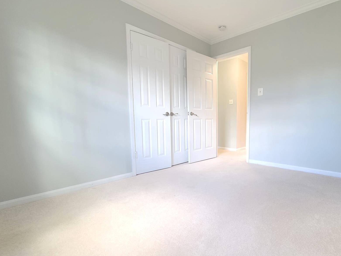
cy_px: 137
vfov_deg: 74.7
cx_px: 206
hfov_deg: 89.8
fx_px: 167
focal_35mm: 17
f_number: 2.2
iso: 400
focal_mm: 2.2
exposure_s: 1/30
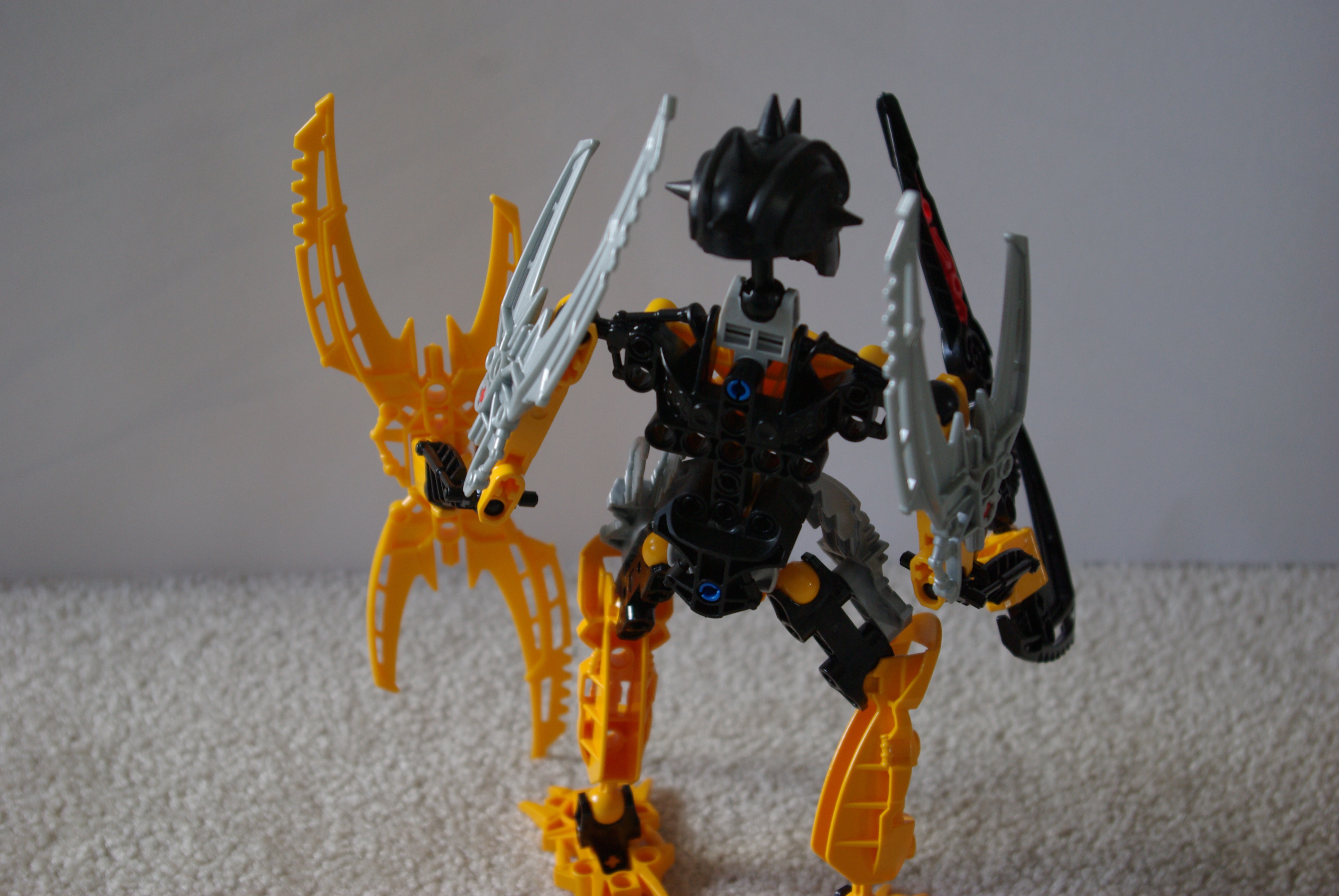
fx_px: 2123
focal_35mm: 57
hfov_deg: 35.0
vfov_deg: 23.8
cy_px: 448
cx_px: 670
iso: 400
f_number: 4.5
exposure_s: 1/45
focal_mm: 38
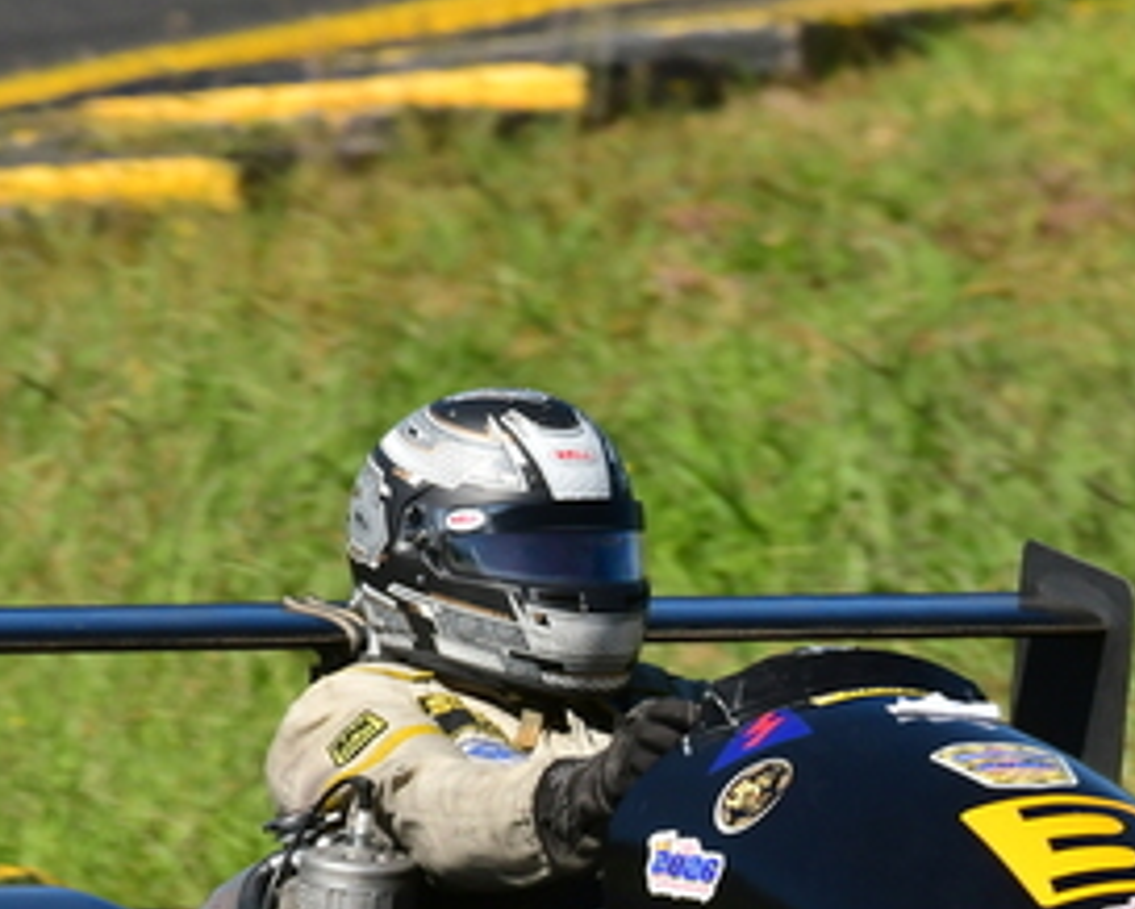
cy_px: 594
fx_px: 69517
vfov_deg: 0.7
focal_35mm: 2068
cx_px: 893
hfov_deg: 0.9
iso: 400
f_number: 11
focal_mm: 500
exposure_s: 1/640
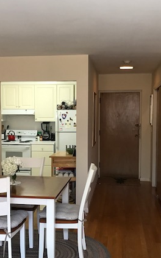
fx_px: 316
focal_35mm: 45
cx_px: 76
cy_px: 134
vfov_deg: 44.3
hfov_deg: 28.6
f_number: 1.8
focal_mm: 3.99
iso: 40
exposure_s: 1/20
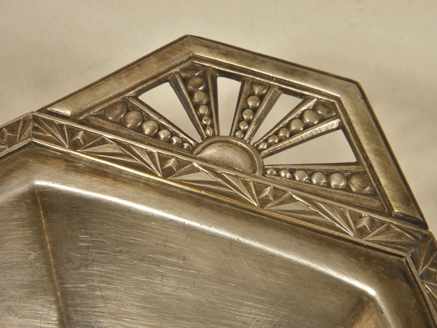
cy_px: 171
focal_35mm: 85
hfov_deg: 23.0
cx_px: 232
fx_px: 1073
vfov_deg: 17.4
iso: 160
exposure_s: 1/50
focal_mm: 14.3
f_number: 4.4
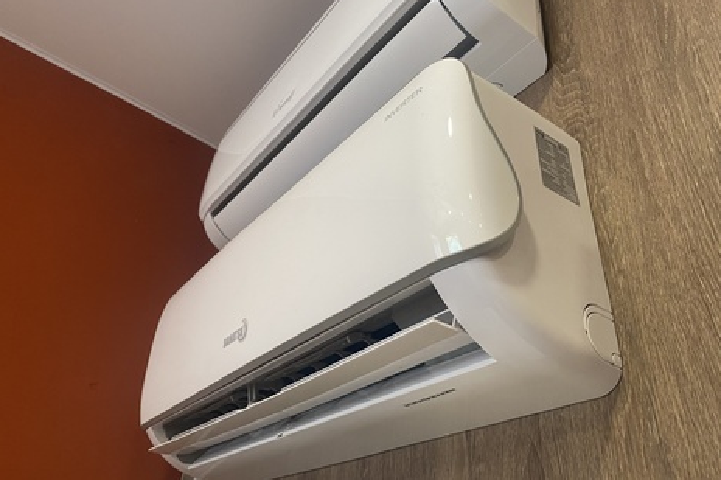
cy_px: 241
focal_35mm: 28
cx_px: 370
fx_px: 561
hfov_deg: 65.5
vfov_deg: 46.4
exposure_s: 1/50
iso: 125
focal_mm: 4.25
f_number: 1.8
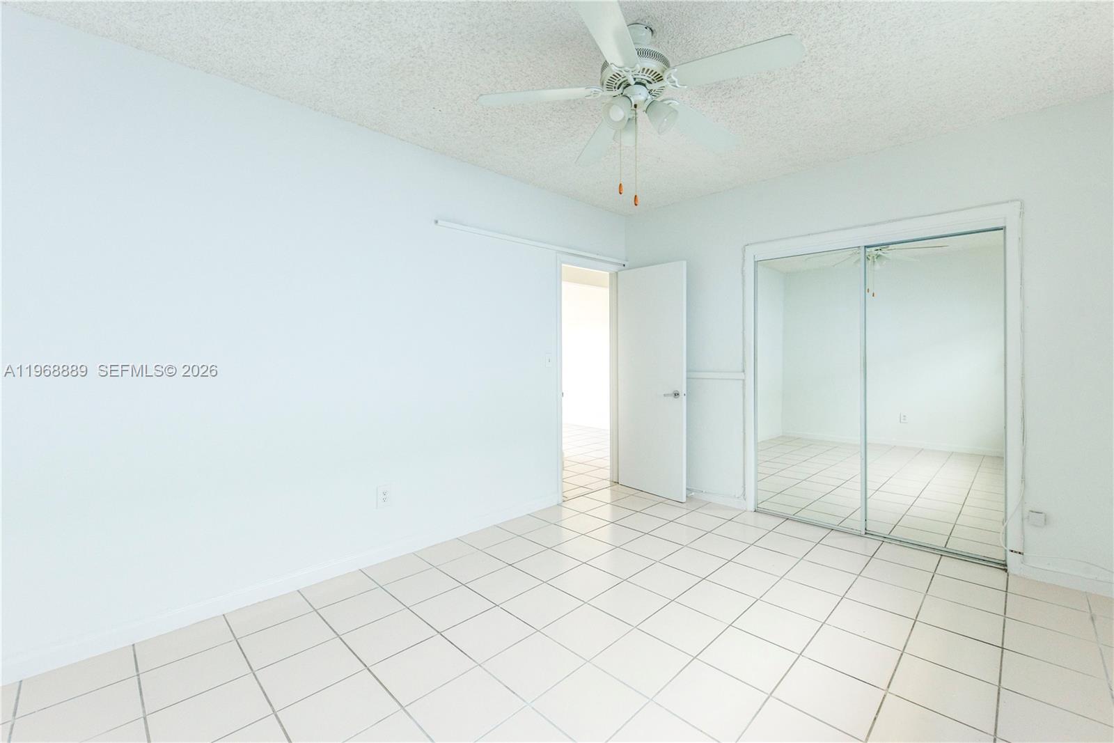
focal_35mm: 15
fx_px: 464
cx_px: 557
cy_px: 372
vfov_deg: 77.3
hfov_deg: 100.4
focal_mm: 15
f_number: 8
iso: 320
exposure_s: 1/15
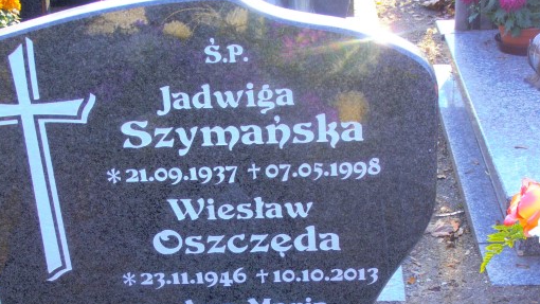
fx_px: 1117
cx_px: 241
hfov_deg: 27.2
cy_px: 233
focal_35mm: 78
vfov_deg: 15.4
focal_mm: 10.04
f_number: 4.5
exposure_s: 1/50
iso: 80
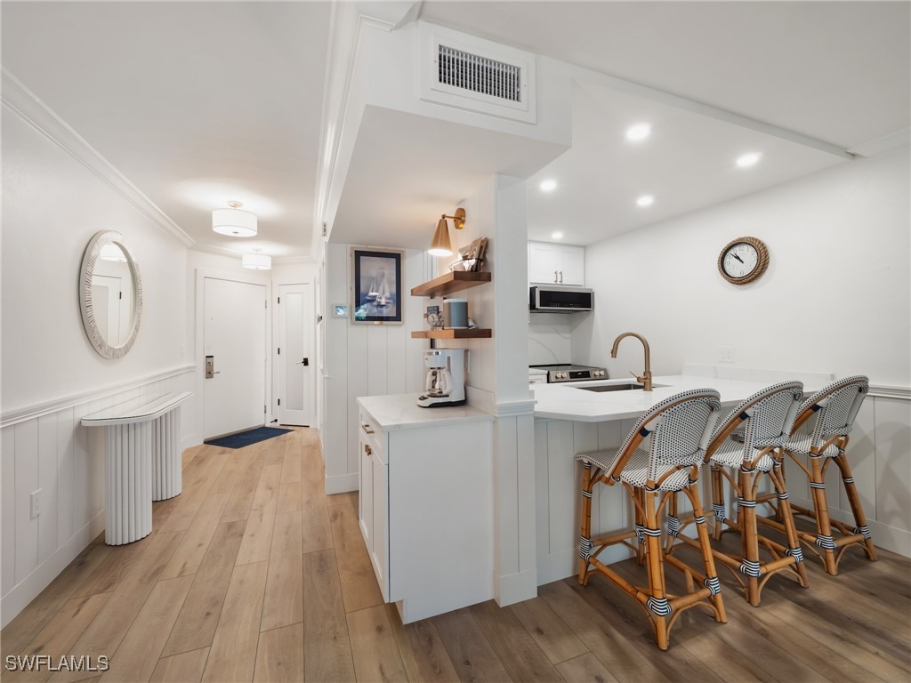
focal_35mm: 14
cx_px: 456
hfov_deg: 102.1
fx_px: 368
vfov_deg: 85.7
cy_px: 342
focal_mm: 7
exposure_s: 1/8
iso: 200
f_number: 7.1
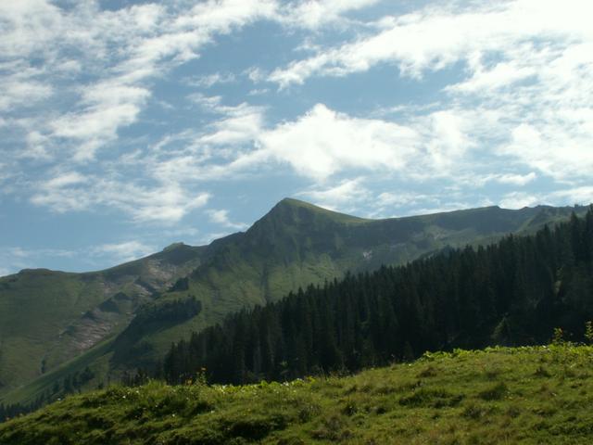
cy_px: 222
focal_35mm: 44
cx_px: 296
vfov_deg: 32.9
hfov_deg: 42.9
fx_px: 754
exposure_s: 1/200
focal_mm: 7.23
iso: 50
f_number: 8
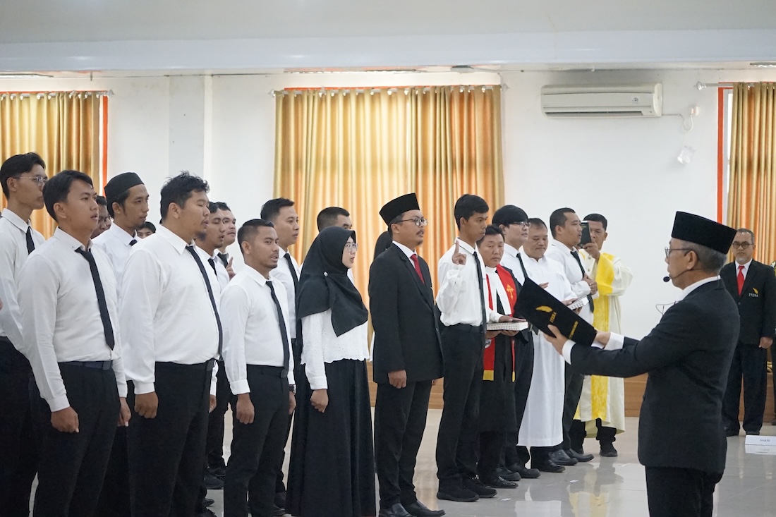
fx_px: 2263
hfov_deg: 19.5
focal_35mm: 105
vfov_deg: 13.0
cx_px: 388
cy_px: 258
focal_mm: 70
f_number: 4.5
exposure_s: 1/100
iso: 6400
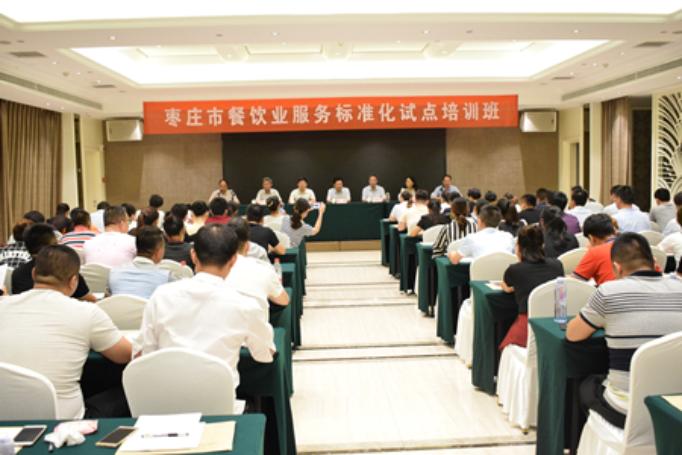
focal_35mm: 33
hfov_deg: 57.2
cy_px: 228
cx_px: 341
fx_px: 625
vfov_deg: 40.0
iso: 4000
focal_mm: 22
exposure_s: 1/100
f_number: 5.6
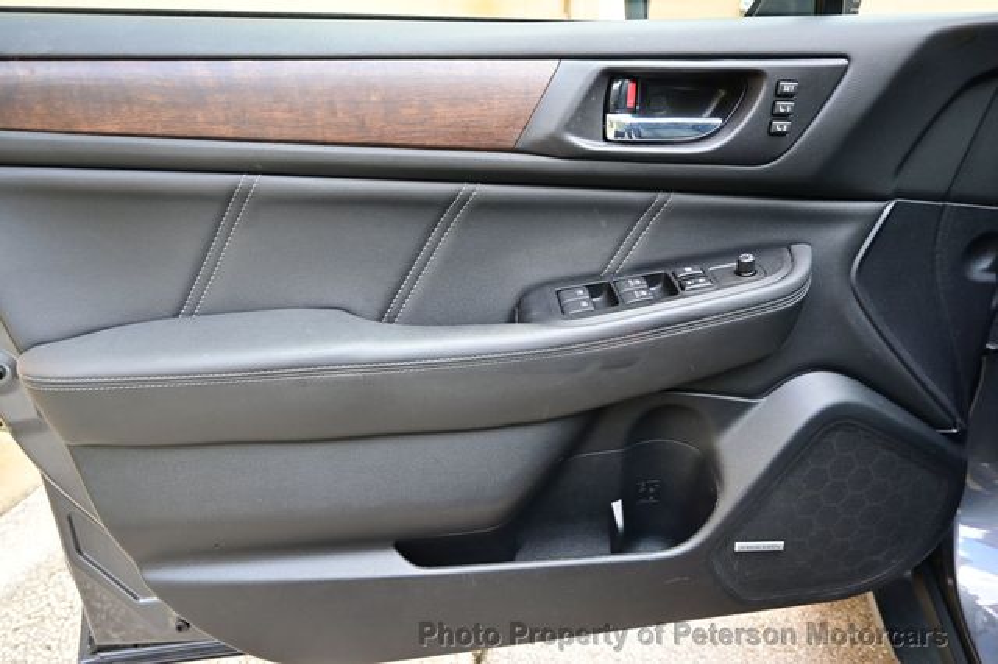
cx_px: 499
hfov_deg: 73.8
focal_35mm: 24
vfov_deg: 53.1
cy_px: 332
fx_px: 665
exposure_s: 1/50
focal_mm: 16
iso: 100
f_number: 3.5
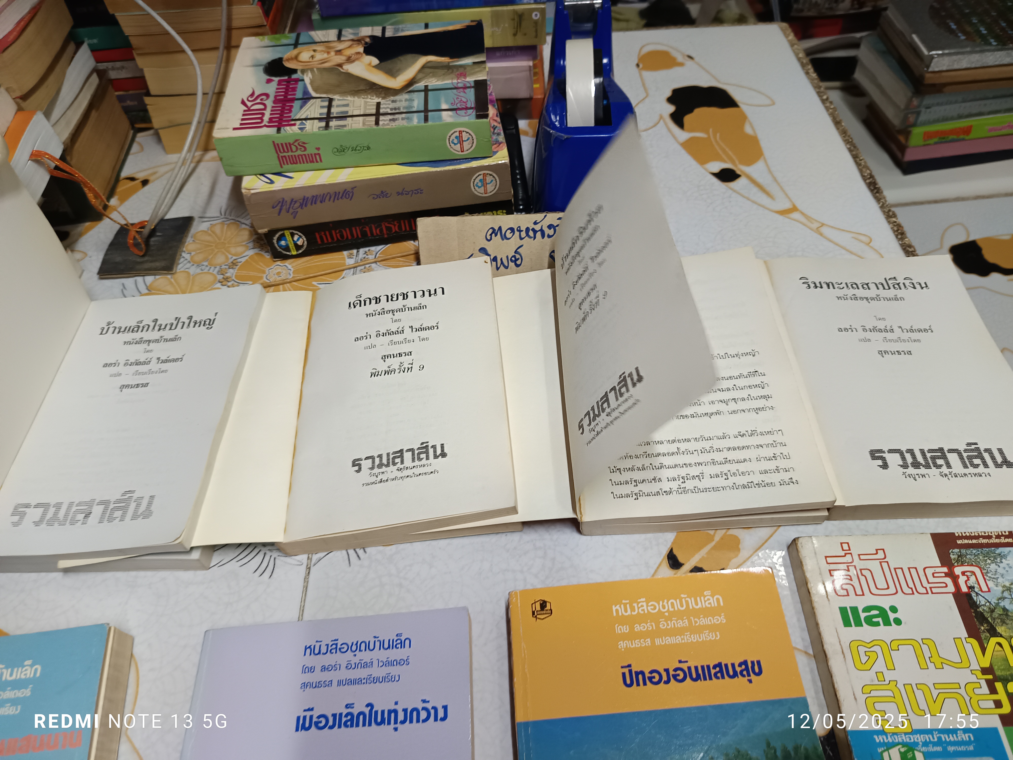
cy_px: 380
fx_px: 702
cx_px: 506
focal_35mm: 24
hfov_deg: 71.6
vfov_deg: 56.8
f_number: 1.7
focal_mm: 5.31
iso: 893
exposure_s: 1/33.3
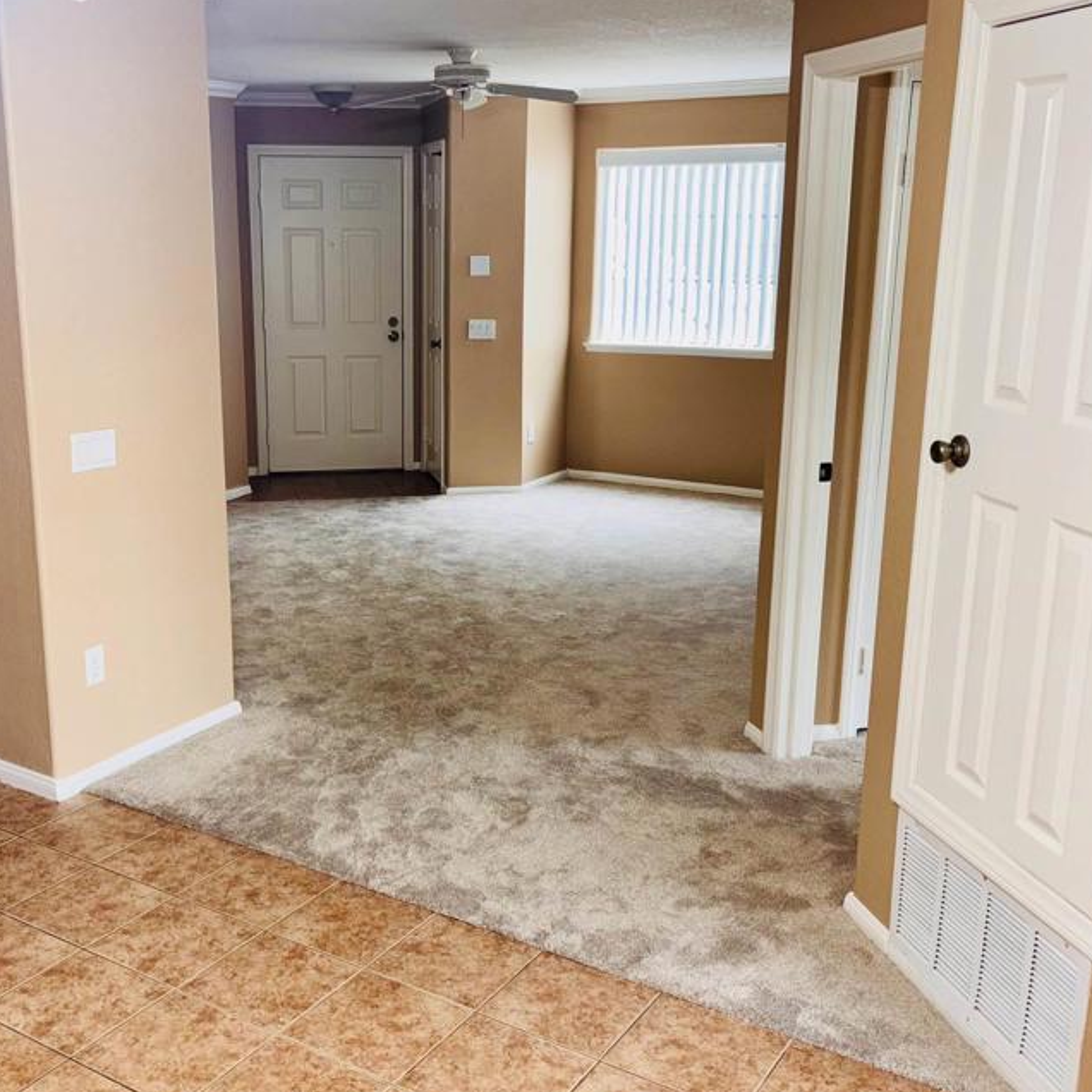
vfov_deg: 44.9
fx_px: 1321
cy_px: 541
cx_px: 429
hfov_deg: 44.7
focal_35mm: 37
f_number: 1.6
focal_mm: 5.96
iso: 32
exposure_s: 1/32
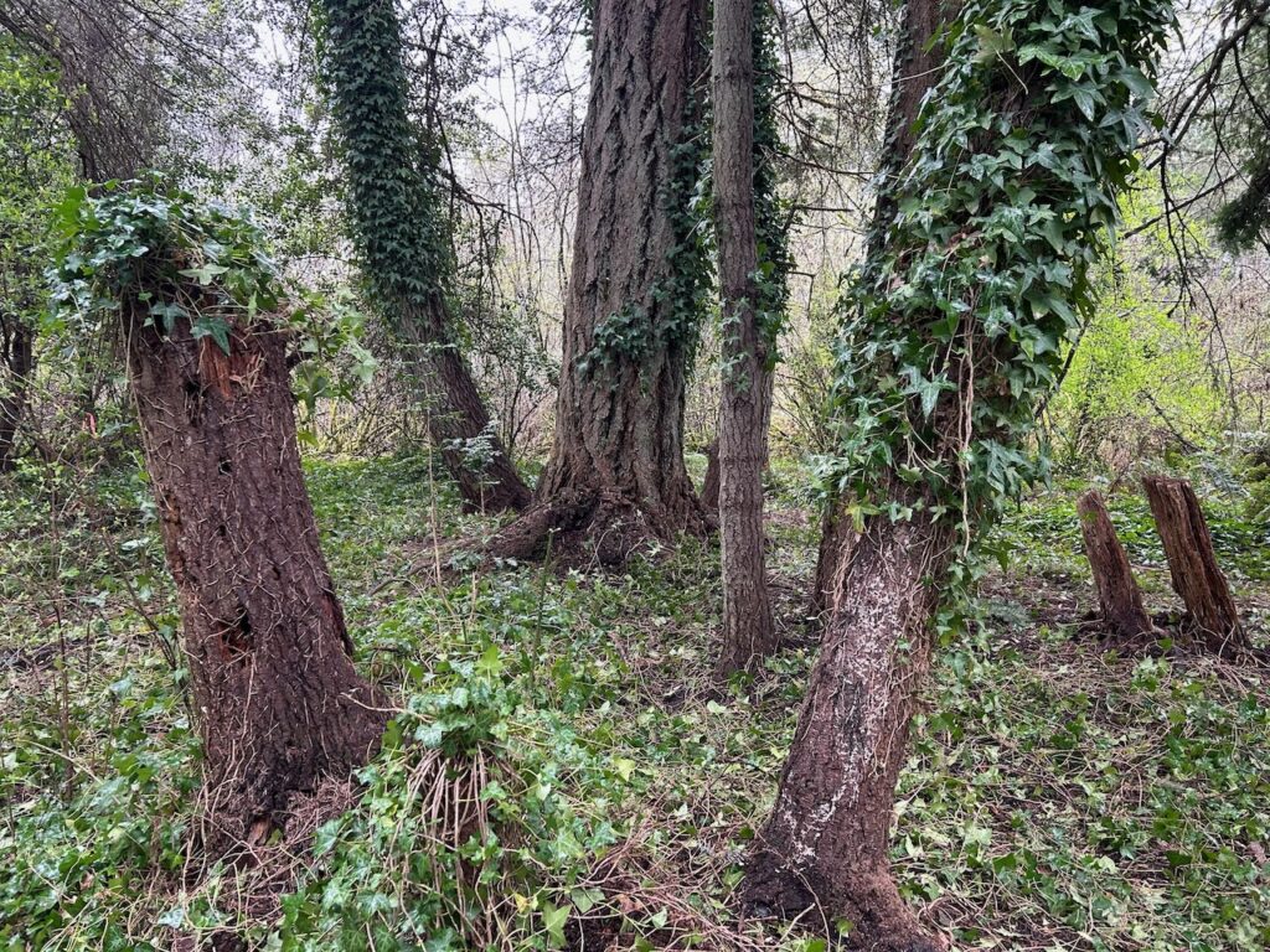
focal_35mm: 26
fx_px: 954
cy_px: 476
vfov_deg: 53.1
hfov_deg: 67.3
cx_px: 635
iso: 125
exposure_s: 1/70
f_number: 1.5
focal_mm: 5.7
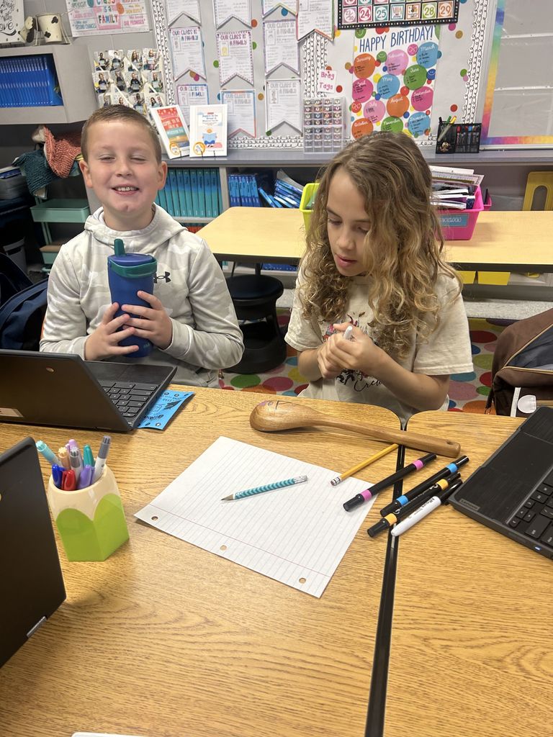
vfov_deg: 67.3
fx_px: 554
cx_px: 276
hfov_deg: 53.1
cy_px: 368
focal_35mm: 26
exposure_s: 1/80
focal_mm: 5.7
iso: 100
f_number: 1.5
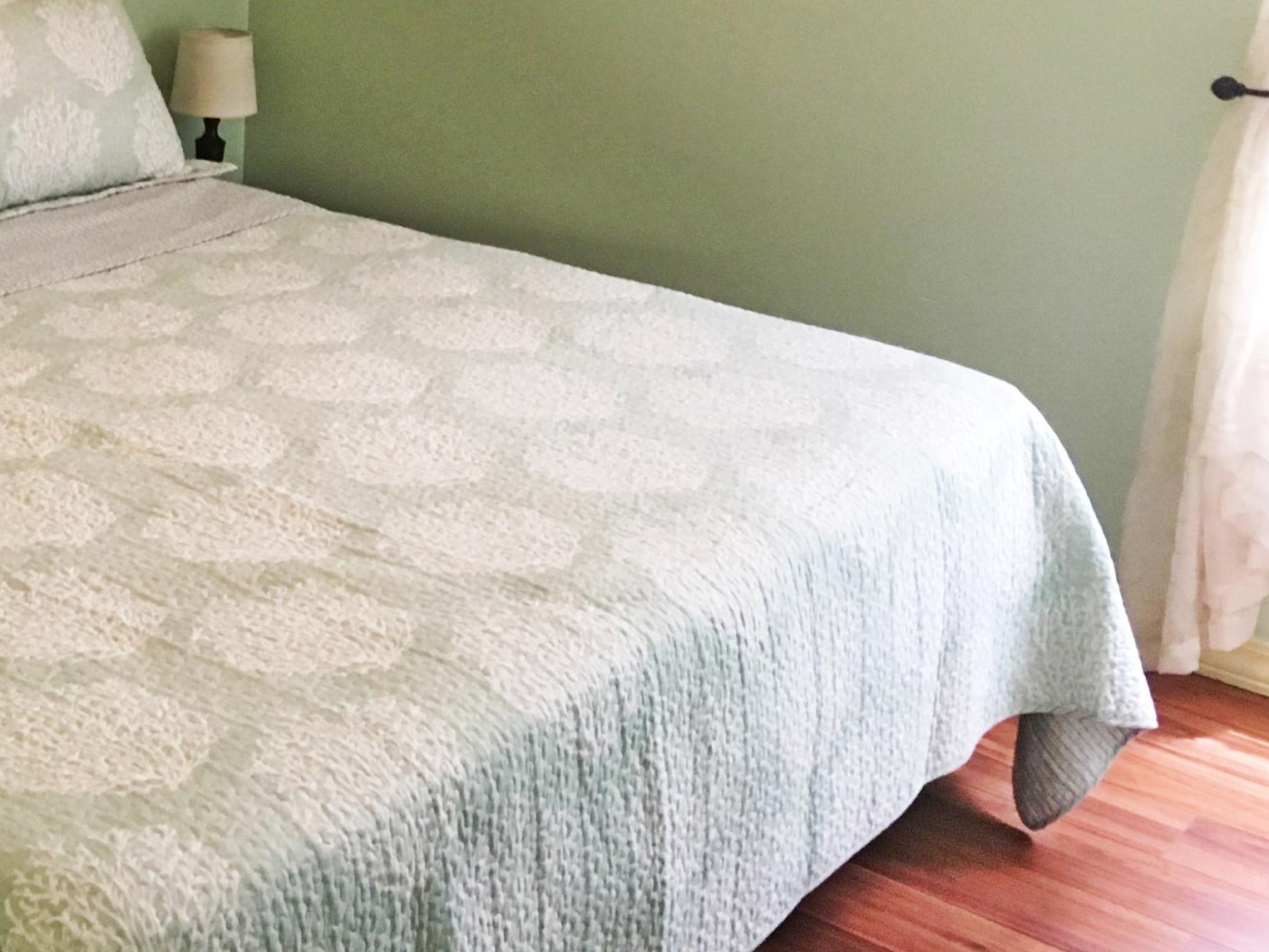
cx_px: 205
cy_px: 18
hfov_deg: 32.6
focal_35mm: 57
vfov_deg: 24.6
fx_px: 2090
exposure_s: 1/30
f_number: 2.2
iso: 160
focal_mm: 4.15
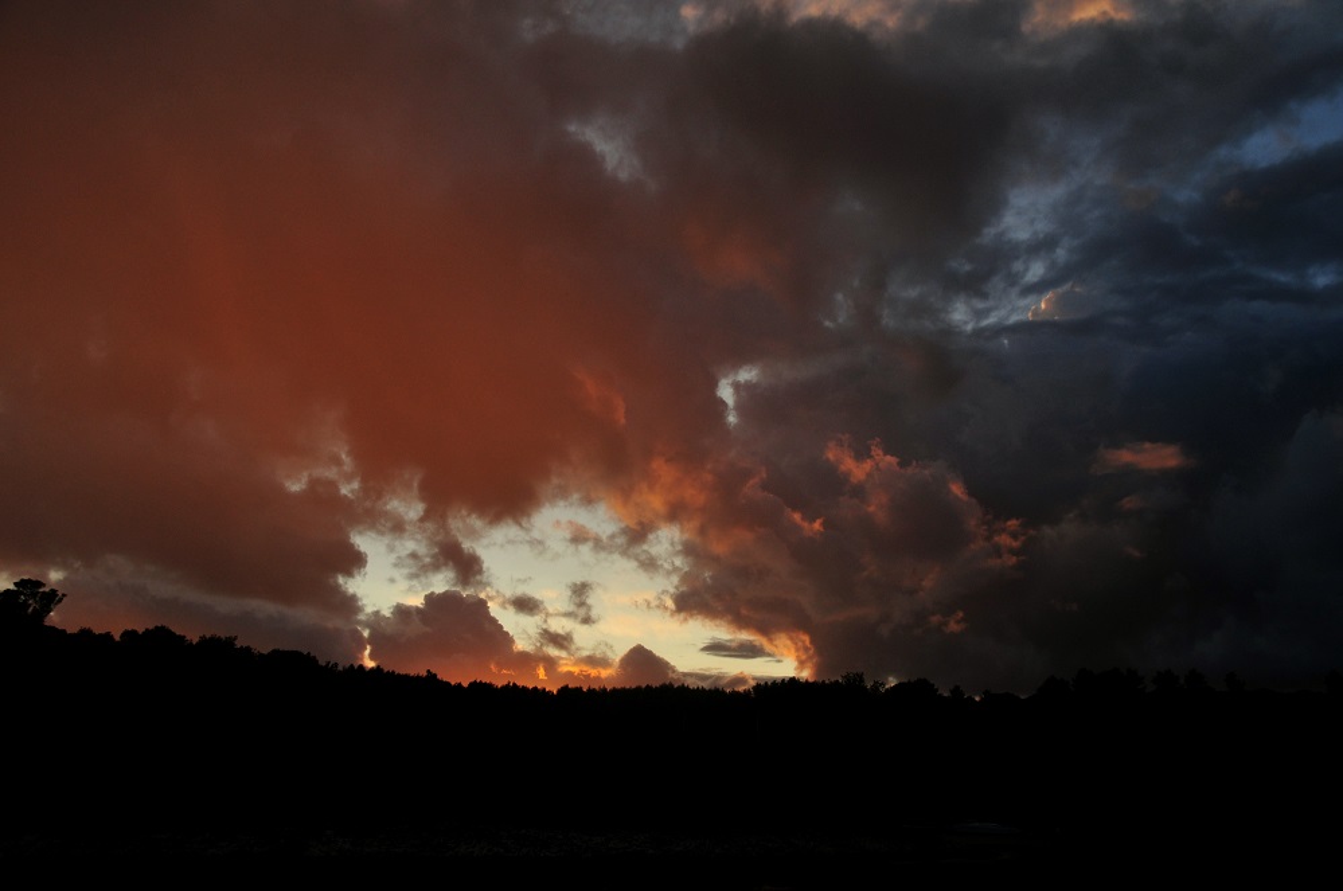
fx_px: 1341
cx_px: 672
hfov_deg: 53.2
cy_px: 446
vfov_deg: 36.8
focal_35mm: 36
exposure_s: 1/640
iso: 250
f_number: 6.3
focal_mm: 24
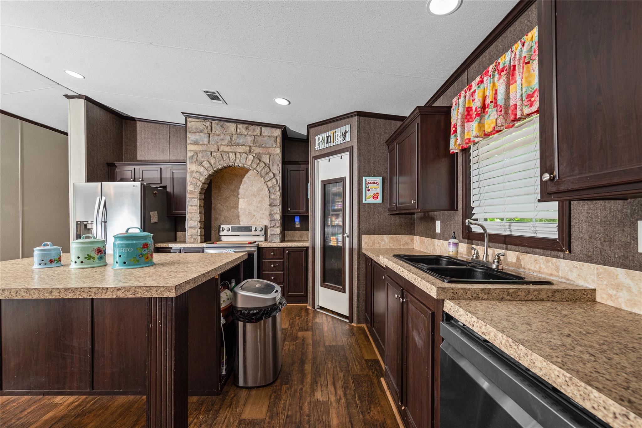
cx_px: 321
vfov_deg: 81.2
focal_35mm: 14
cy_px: 214
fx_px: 250
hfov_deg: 104.2
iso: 400
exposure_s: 1/60
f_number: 8
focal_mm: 14
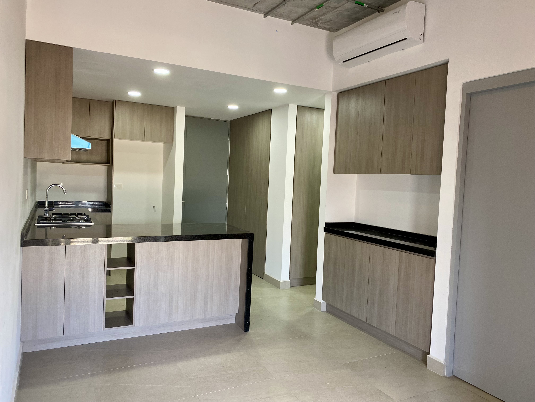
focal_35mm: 26
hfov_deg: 67.3
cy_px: 201
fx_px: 402
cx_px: 268
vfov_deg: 53.1
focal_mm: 4.25
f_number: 1.8
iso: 125
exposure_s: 1/101
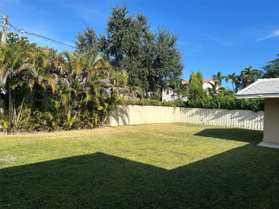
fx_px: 210
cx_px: 140
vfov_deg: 53.1
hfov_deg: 67.3
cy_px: 104
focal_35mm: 26
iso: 50
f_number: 1.5
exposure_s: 1/3257
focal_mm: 5.7
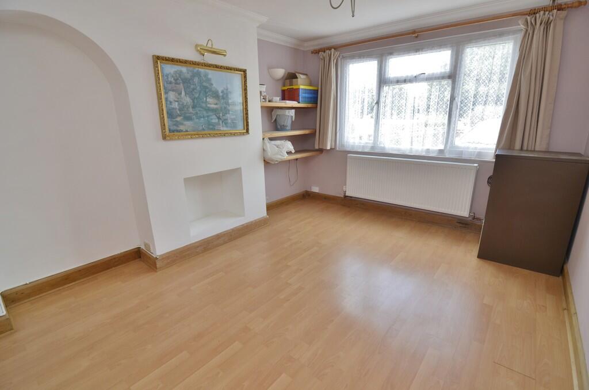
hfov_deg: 95.1
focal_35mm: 16
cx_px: 294
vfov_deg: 71.8
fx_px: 269
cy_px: 195
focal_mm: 11
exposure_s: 1/60
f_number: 5.6
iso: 400
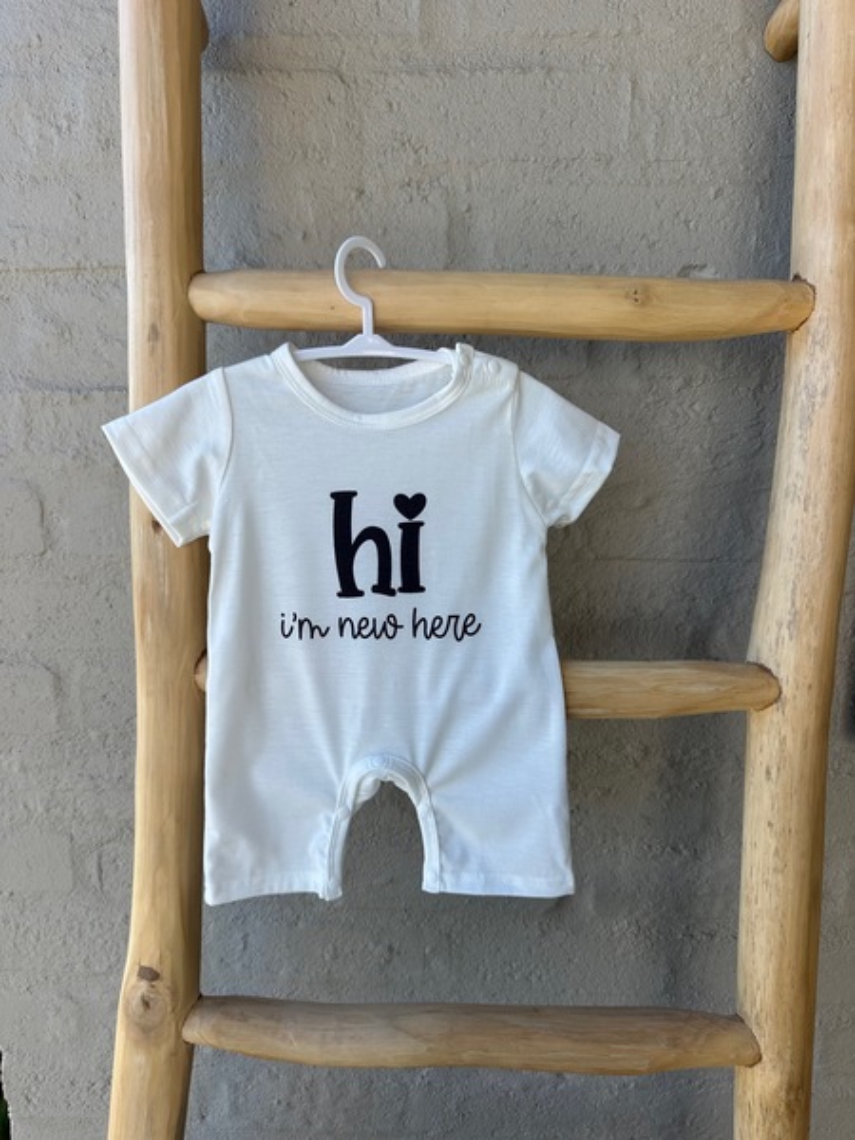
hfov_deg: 56.8
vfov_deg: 71.6
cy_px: 570
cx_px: 428
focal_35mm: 24
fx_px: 790
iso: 80
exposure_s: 1/1131
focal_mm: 6.86
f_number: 1.78
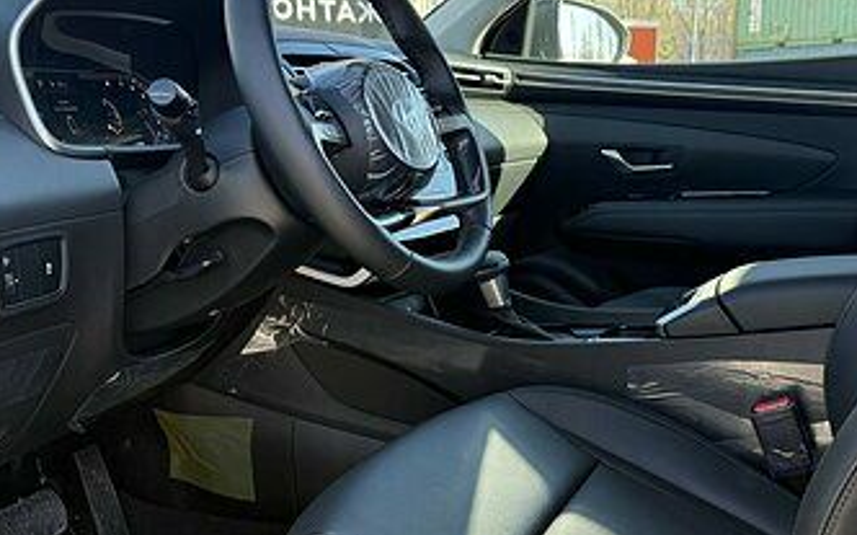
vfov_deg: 30.4
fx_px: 980
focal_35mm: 42
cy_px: 322
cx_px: 534
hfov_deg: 46.8
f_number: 1.78
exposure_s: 1/246
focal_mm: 6.76
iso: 100
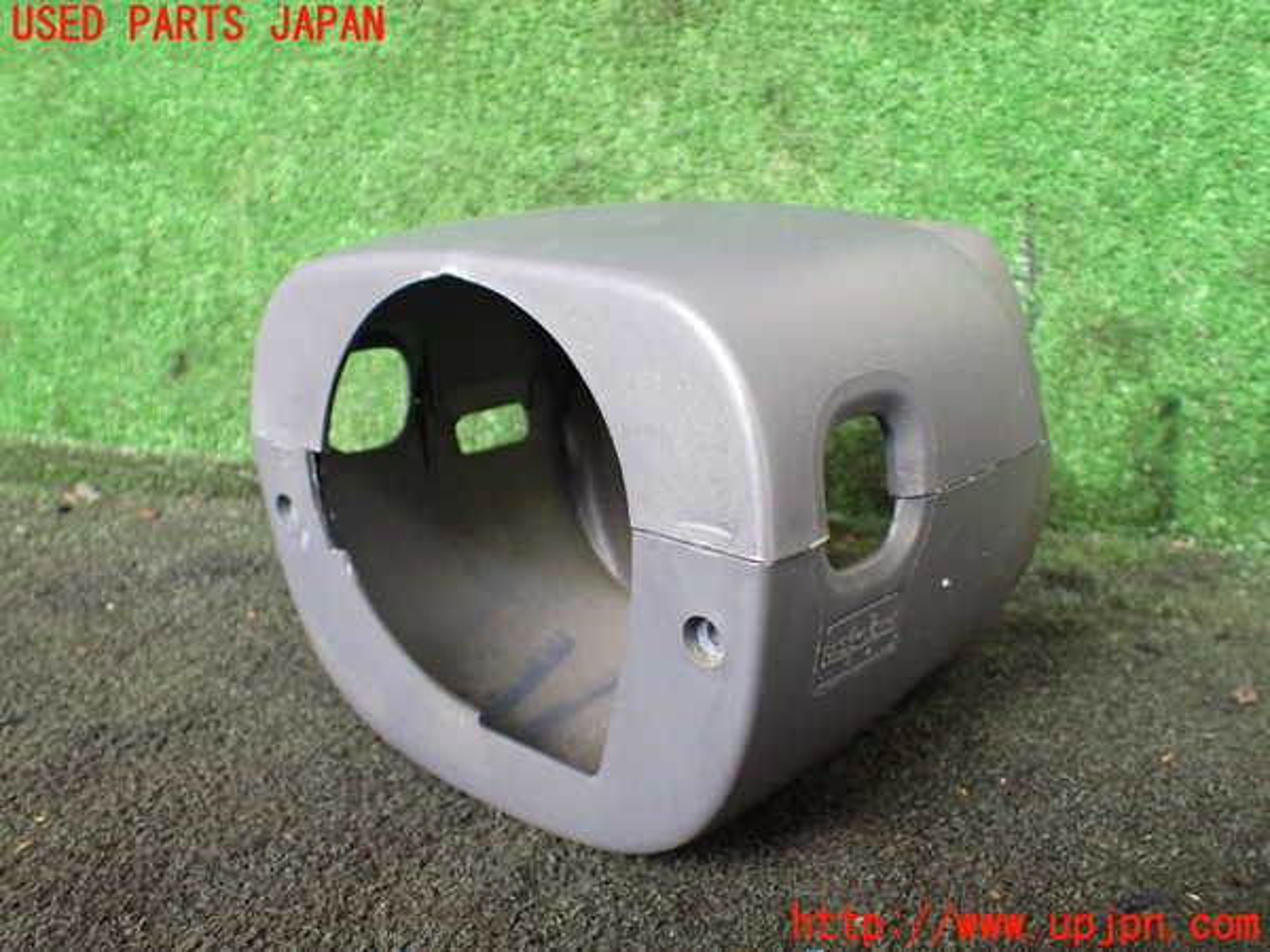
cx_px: 635
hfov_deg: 60.0
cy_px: 476
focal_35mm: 30
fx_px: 1101
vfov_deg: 46.8
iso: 800
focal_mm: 5.4
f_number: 2.3
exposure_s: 1/80
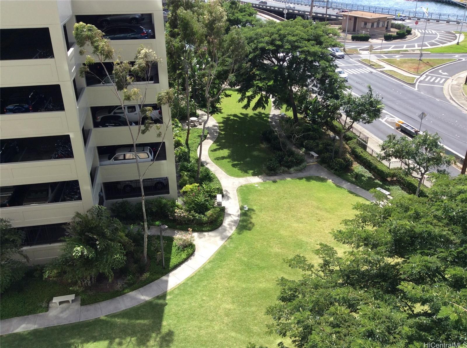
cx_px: 234
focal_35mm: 32
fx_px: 431
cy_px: 174
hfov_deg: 56.9
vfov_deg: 44.0
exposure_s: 1/829
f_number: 2.4
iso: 32
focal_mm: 3.3
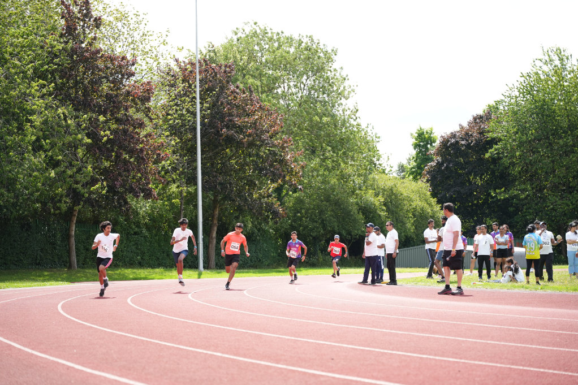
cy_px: 192
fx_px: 1077
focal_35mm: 67
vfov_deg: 20.3
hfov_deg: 30.0
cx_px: 289
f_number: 2.8
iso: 250
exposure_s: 1/1250
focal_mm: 67.1
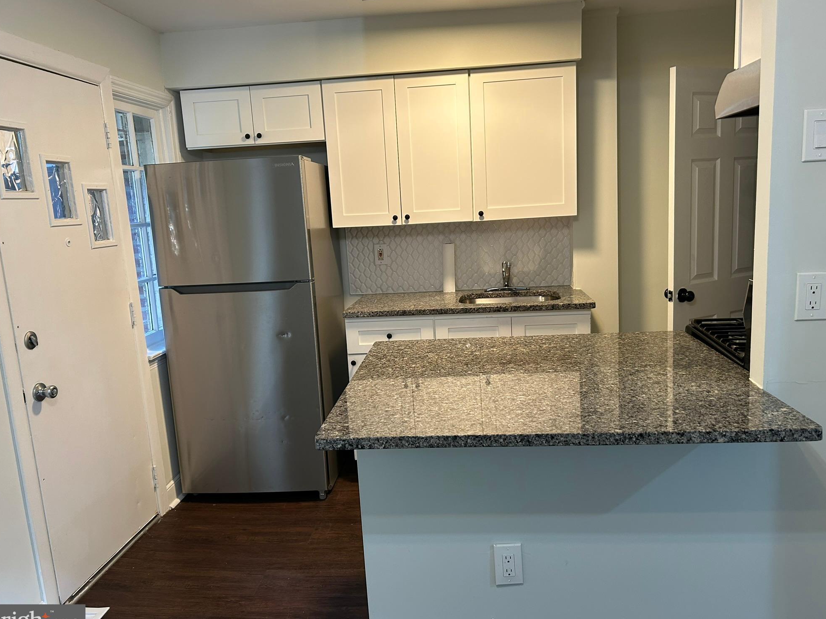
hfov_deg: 65.3
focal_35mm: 27
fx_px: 644
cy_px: 317
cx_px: 410
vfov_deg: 51.3
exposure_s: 1/60
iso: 100
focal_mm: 5.7
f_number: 1.5
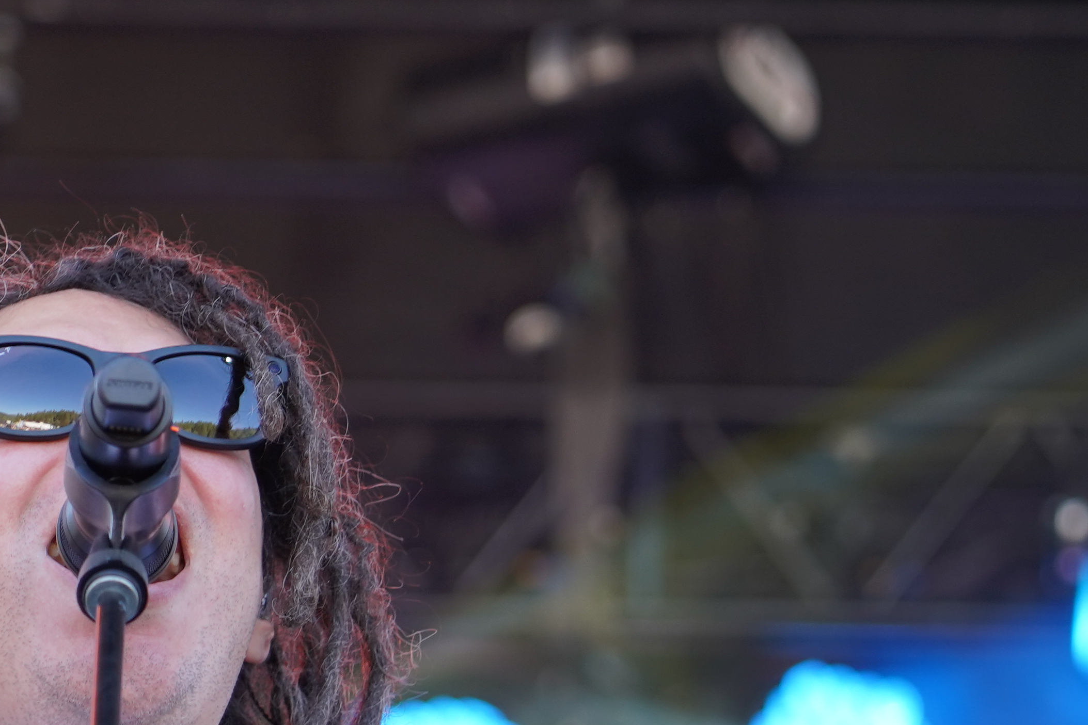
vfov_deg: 4.6
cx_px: 380
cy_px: 975
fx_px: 9036
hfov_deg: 6.9
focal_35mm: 299
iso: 200
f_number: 4
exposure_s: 1/125
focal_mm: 105
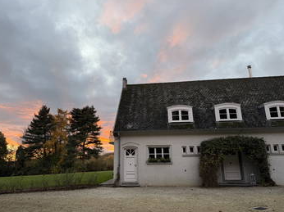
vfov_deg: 54.8
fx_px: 205
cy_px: 107
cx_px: 137
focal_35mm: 25
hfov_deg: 69.4
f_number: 1.78
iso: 80
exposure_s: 1/121
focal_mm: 6.76
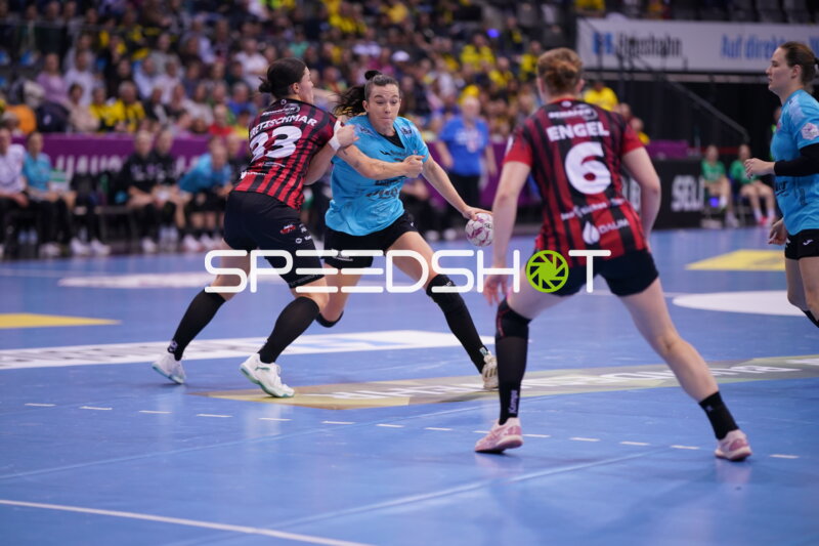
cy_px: 273
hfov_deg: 15.2
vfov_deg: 10.2
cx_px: 410
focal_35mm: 135
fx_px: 3070
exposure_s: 1/1600
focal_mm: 135
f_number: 1.8
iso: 1250
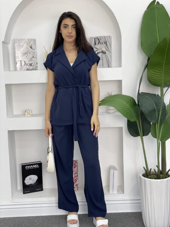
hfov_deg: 28.0
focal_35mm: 52
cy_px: 114
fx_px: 340
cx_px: 85
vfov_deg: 36.8
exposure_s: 1/100
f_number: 2
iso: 50
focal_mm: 6
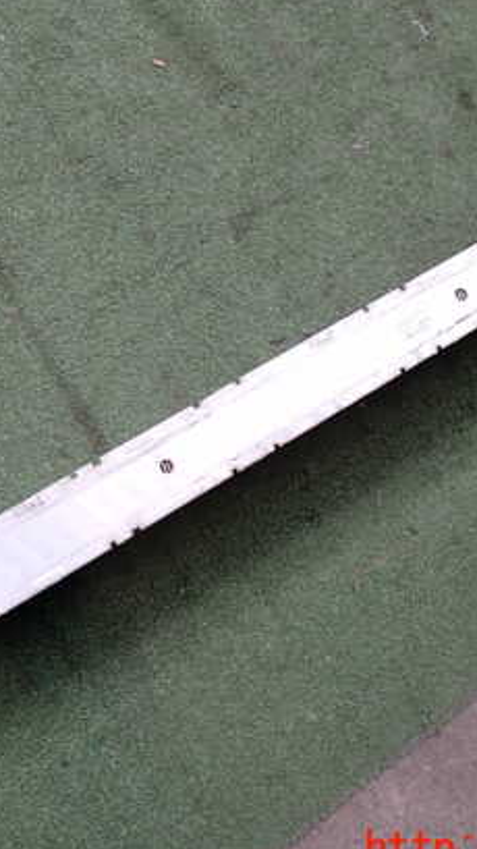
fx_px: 1080
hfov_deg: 24.9
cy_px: 409
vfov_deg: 42.9
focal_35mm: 48
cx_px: 212
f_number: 2.3
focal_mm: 5.4
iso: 160
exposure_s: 1/125
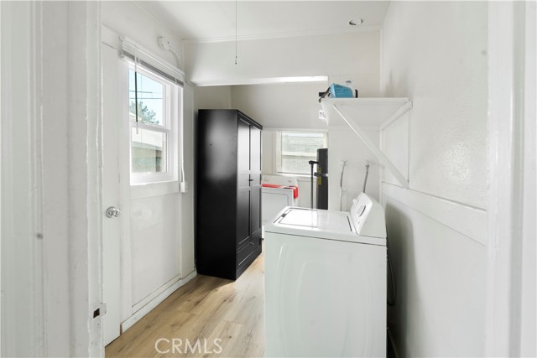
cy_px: 179
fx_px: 246
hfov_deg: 95.0
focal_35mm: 16
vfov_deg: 72.1
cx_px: 268
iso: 1250
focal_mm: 16.5
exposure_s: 1/40
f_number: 8
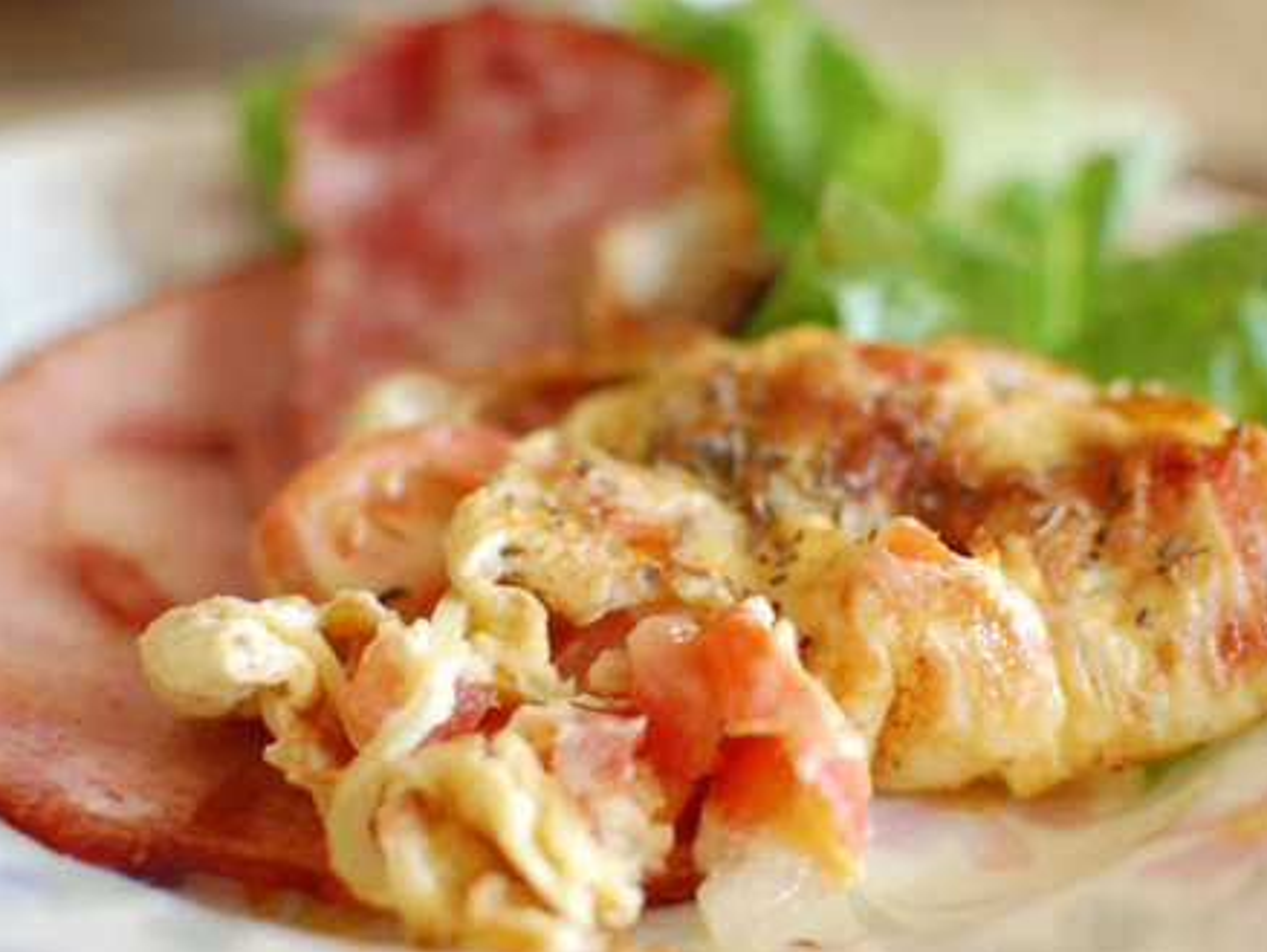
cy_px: 477
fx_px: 2108
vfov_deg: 25.4
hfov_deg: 33.4
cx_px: 573
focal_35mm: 58
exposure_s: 1/30
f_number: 2.8
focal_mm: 35
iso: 560
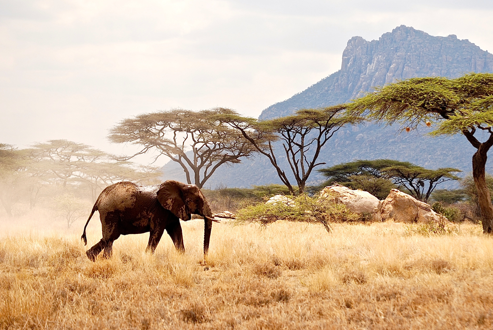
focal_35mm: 157
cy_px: 130
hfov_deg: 13.1
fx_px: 2153
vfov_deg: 8.8
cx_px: 319
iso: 110
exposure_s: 1/500
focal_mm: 78
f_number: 5.6
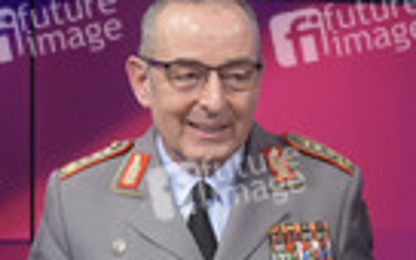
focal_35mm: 152
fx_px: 1723
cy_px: 260
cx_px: 268
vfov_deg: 8.6
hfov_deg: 13.7
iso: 640
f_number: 2.2
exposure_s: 1/200
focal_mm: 30
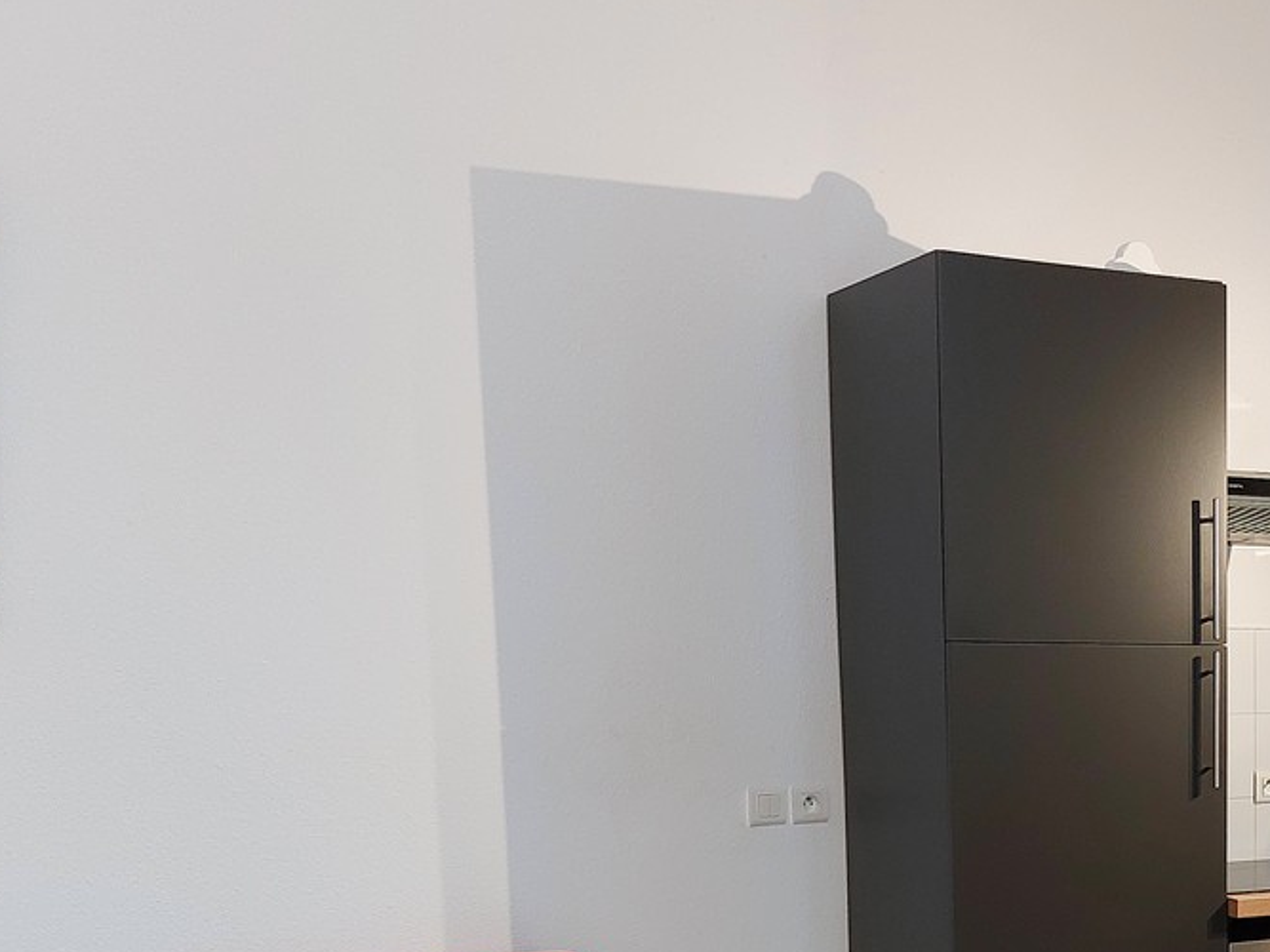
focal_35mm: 54
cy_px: 866
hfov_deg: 33.1
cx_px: 1222
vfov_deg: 26.1
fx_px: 1981
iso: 320
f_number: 1.8
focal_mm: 5.23
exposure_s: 1/50
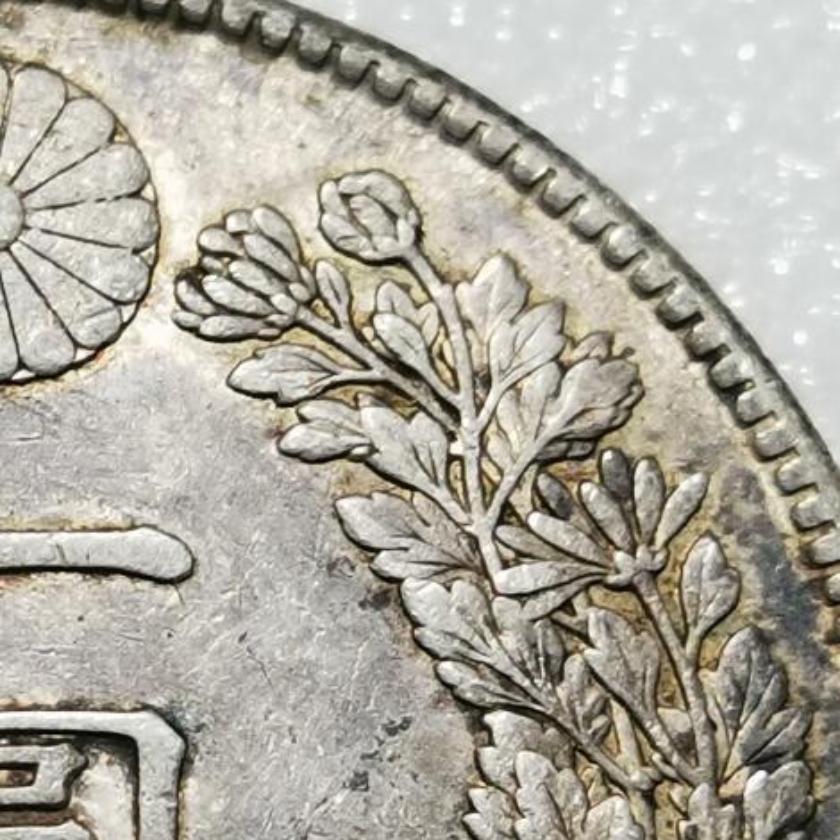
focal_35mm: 220
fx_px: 6040
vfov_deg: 7.9
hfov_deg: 7.9
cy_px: 751
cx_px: 5
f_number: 1.9
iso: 100
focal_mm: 6.67
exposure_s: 1/100
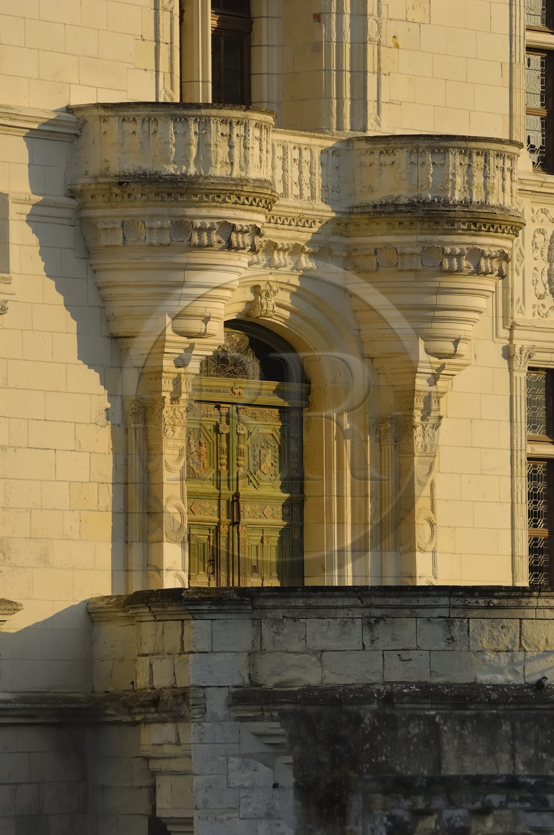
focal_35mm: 270
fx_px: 6251
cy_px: 418
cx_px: 277
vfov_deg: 7.6
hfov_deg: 5.1
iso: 100
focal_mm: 180
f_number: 6.7
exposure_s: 1/160
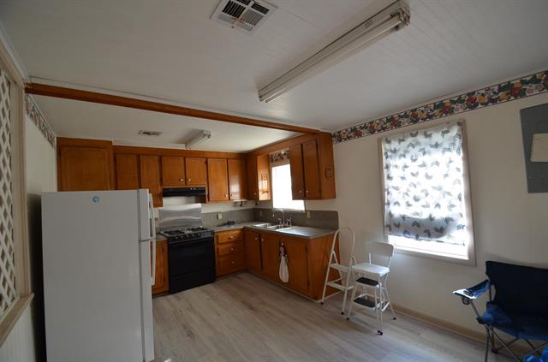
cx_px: 274
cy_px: 181
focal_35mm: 15
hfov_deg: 100.5
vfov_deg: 77.0
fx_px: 228
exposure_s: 1/125
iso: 400
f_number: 5.6
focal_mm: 10
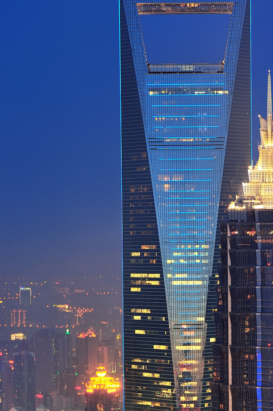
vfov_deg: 14.8
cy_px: 308
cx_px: 191
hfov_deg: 9.9
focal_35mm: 138
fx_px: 1572
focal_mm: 70
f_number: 5.6
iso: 200
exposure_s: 1
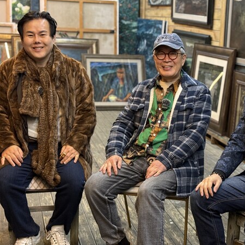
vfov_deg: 26.1
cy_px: 103
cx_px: 147
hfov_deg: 26.0
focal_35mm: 66
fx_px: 528
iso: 200
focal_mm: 6.76
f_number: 1.78
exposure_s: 1/40
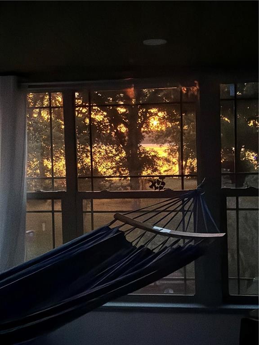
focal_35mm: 48
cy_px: 172
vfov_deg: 39.7
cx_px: 130
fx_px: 479
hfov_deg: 30.3
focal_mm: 6.86
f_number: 1.78
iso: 6400
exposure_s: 1/15
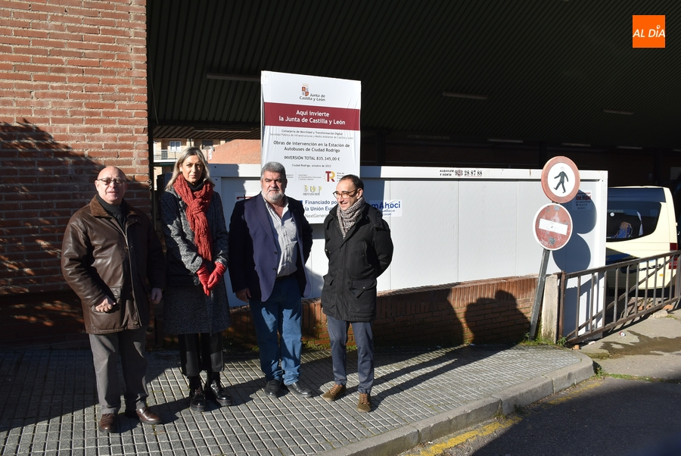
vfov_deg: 48.0
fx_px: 511
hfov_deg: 67.3
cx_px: 340
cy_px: 228
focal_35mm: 27
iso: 200
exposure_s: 1/320
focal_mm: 18
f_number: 9
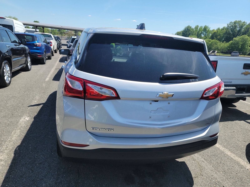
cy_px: 94
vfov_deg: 56.8
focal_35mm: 24
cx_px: 125
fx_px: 173
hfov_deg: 71.6
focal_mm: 6.7
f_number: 1.8
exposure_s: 1/706
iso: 50
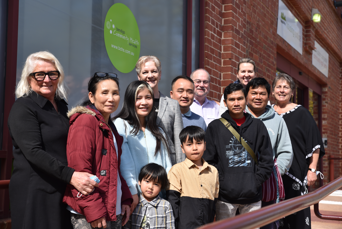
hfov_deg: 35.6
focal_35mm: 56
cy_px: 114
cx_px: 171
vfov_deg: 24.2
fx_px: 532
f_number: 5.6
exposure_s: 1/500
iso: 200
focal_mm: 56
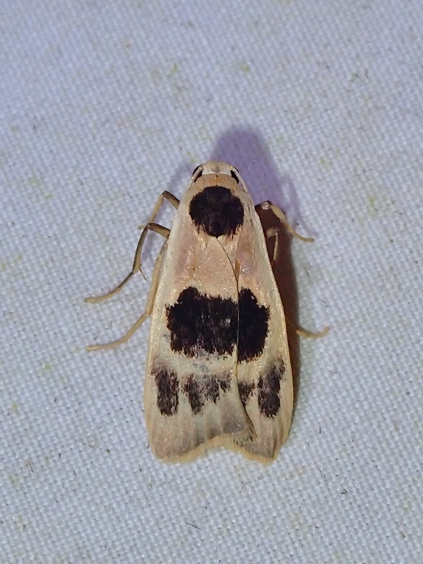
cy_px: 282
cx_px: 212
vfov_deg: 19.6
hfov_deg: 14.8
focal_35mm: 100
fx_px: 1629
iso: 200
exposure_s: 1/200
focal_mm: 18
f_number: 6.3
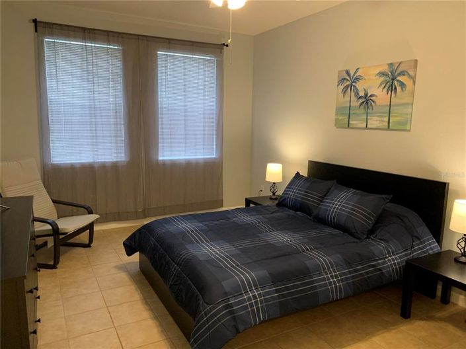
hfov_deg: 67.3
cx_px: 233
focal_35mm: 26
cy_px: 174
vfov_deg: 53.0
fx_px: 350
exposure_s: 1/40
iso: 320
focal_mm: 4.25
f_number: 1.8
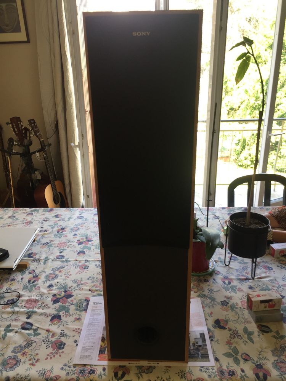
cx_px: 143
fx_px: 319
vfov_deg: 61.7
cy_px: 190
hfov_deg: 48.2
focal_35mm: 29
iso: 32
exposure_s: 1/50
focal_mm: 4.15
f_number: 2.2
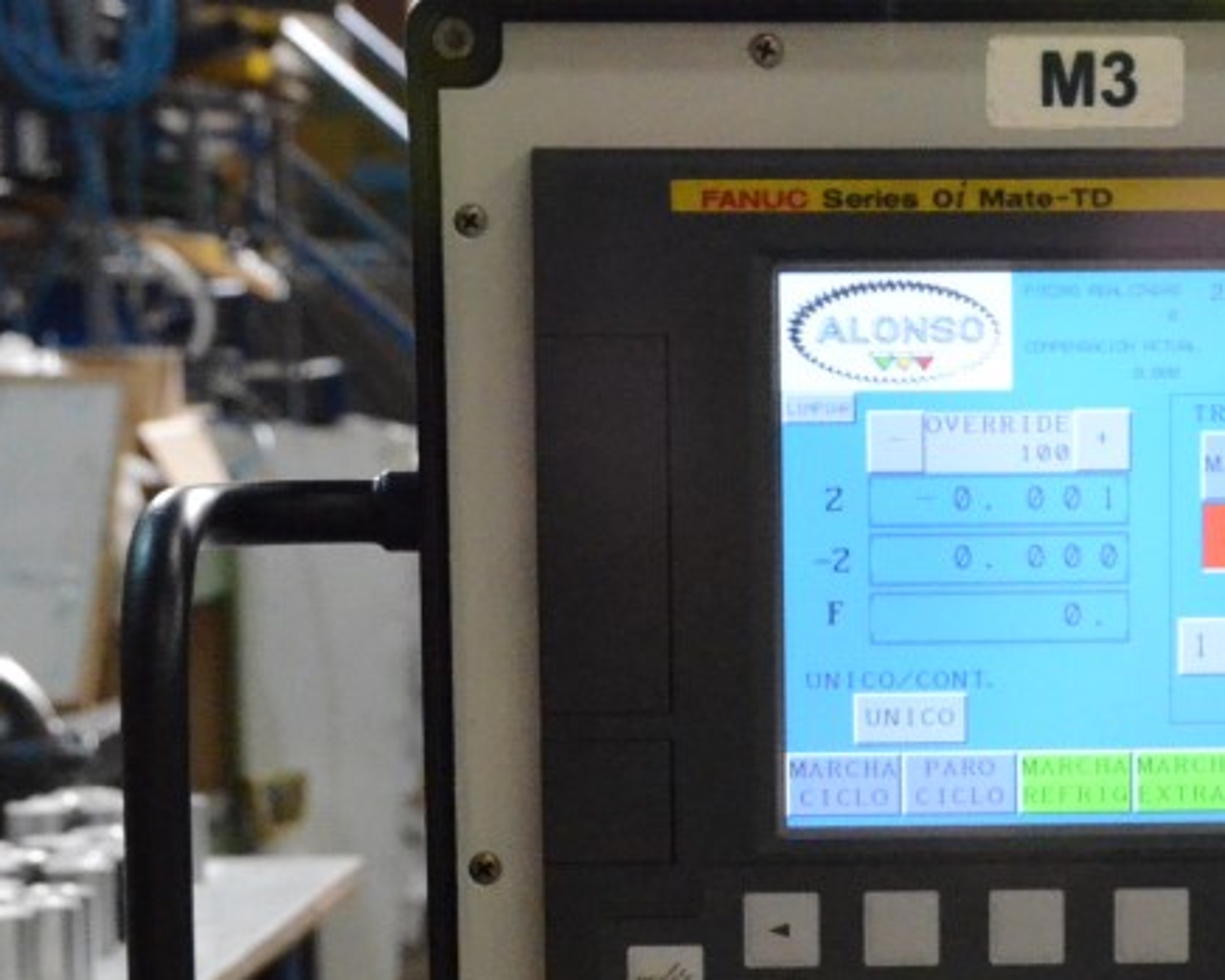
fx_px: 4315
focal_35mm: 119
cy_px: 831
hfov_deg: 16.0
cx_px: 1004
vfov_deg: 12.9
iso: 6400
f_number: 7.1
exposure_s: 1/200
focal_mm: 34
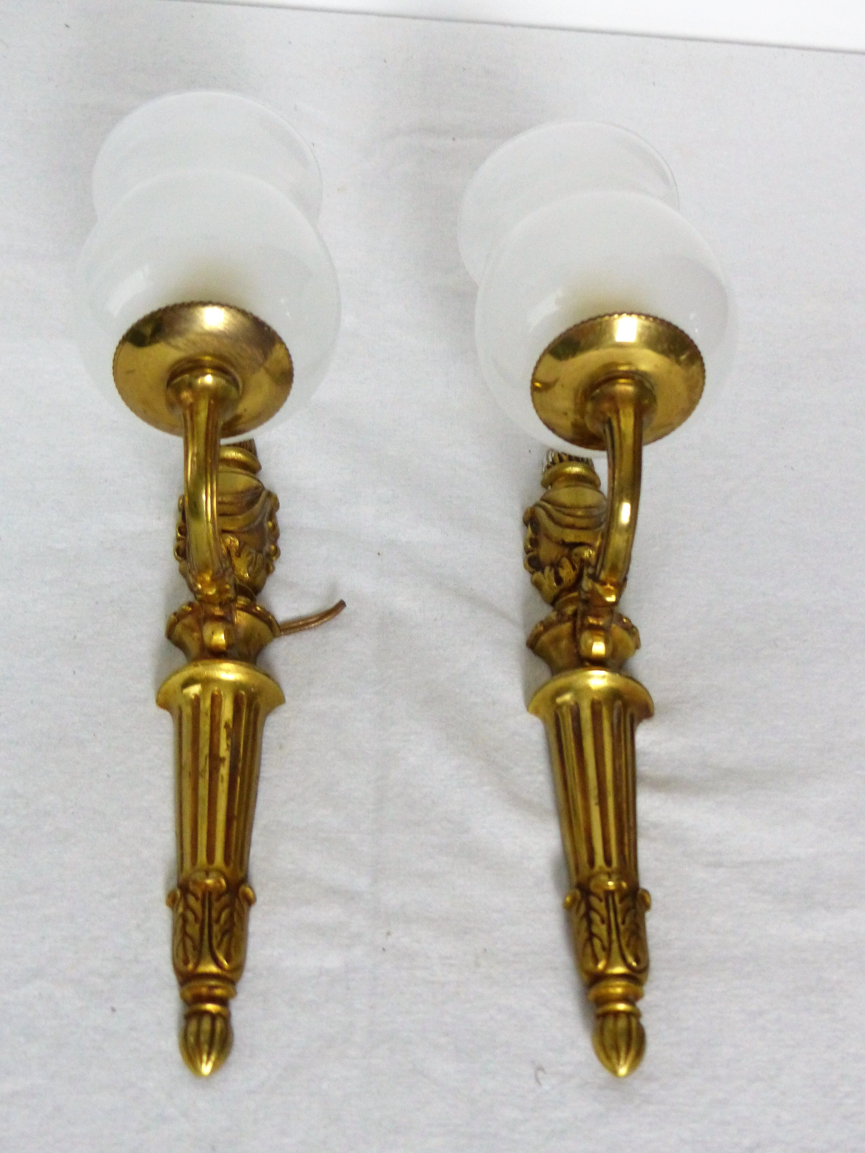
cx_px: 432
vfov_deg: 38.9
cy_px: 576
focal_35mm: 49
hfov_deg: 29.7
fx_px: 1633
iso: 400
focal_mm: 8.4
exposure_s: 1/50
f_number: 2.8
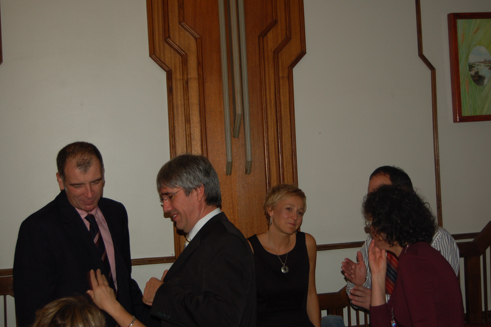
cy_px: 164
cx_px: 246
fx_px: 715
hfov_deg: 37.9
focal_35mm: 52
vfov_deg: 25.7
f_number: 4.8
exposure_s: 1/60
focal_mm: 35
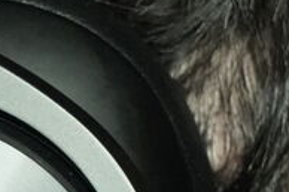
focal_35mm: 299
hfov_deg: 6.8
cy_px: 272
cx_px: -106
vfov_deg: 4.6
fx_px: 2398
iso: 8000
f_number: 7.1
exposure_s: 1/160
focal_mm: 70
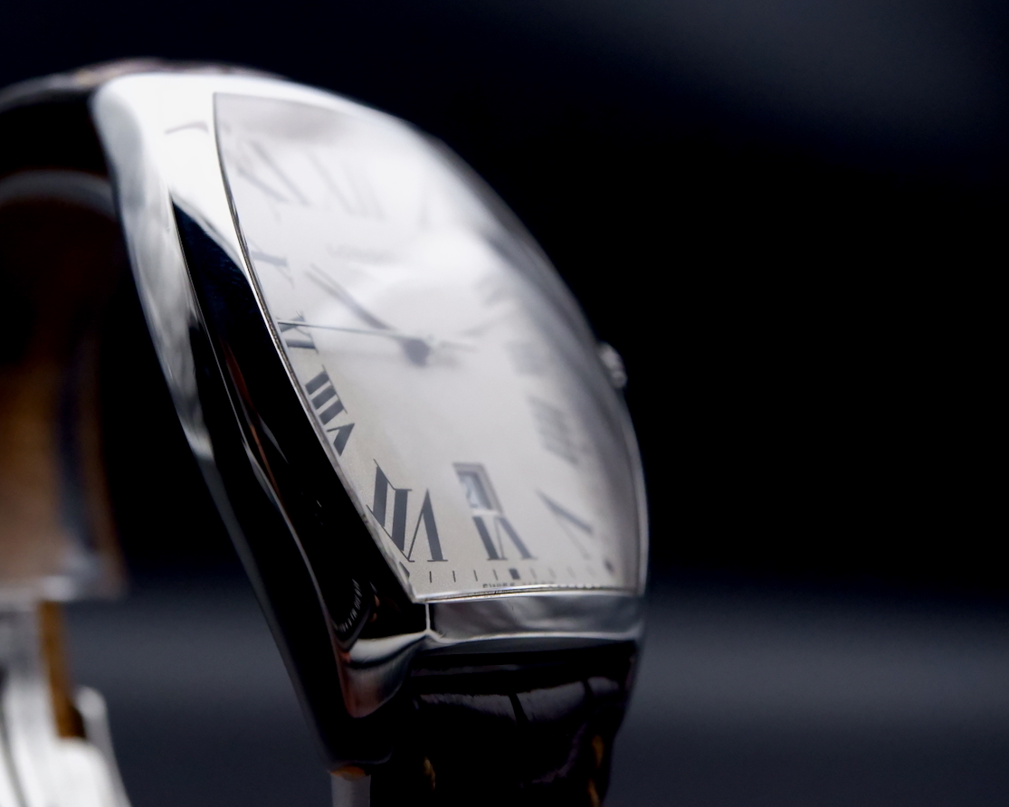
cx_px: 429
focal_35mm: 48
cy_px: 401
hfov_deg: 38.7
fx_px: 1433
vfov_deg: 31.5
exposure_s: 1/4000
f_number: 6.4
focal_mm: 28.9
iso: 6400
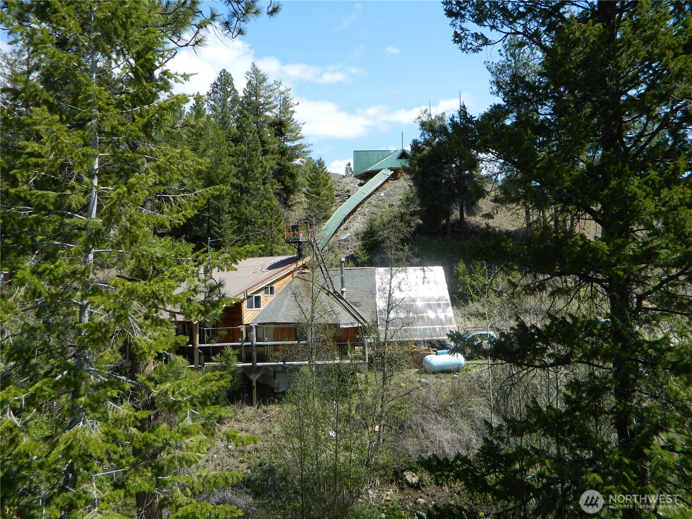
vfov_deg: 45.4
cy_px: 260
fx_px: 620
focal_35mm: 31
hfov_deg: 58.4
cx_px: 346
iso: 80
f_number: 3.2
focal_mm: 5.6
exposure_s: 1/800
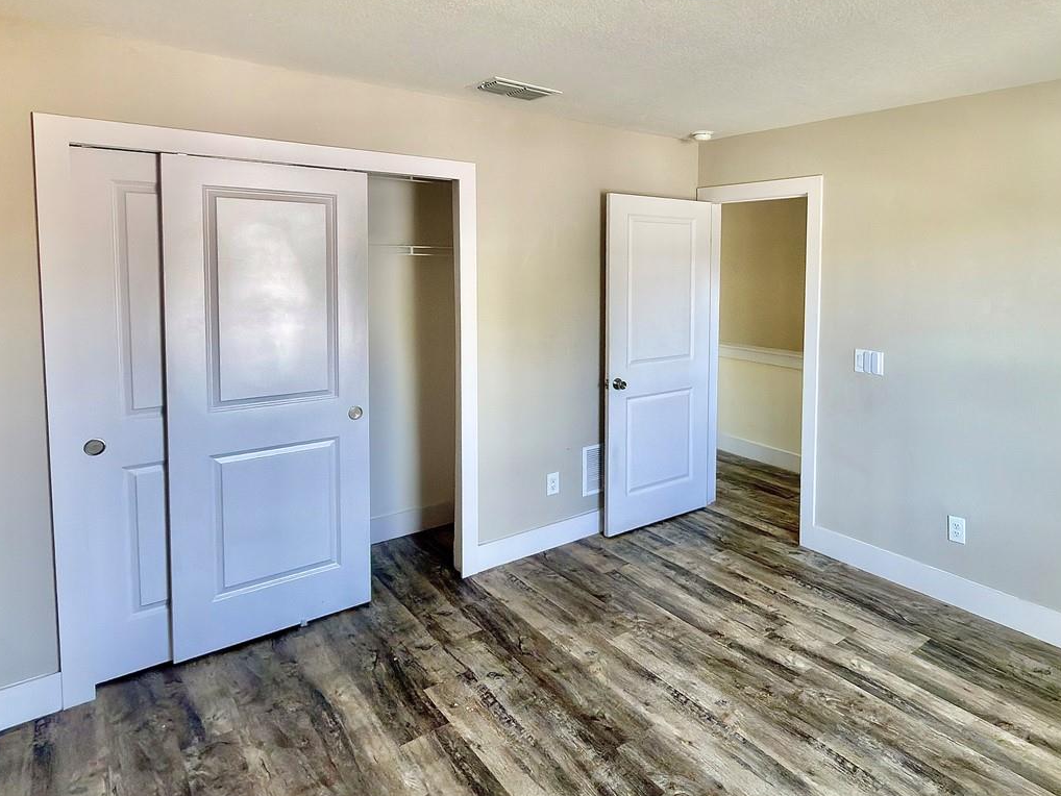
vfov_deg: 60.3
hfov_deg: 74.9
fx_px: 674
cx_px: 672
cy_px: 297
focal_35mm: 22
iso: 80
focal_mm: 2.22
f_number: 2.2
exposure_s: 1/30
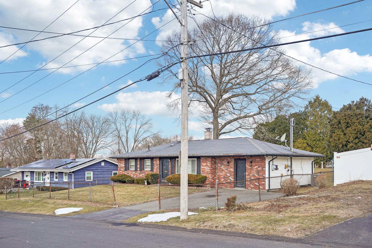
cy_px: 124
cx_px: 186
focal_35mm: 35
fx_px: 362
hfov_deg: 54.4
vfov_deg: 37.8
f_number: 8
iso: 100
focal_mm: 35
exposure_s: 1/250
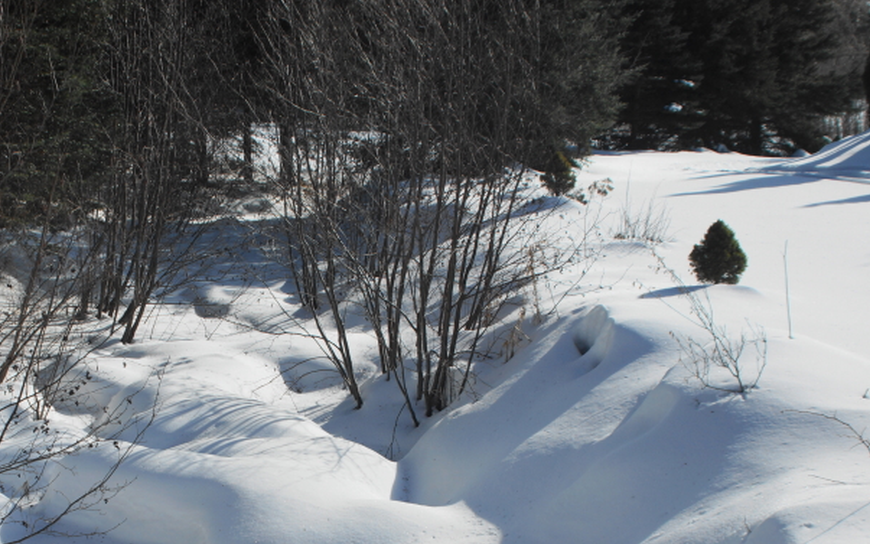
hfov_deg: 28.7
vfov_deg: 18.2
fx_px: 1684
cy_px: 433
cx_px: 251
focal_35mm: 71
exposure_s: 1/250
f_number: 8
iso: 100
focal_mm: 28
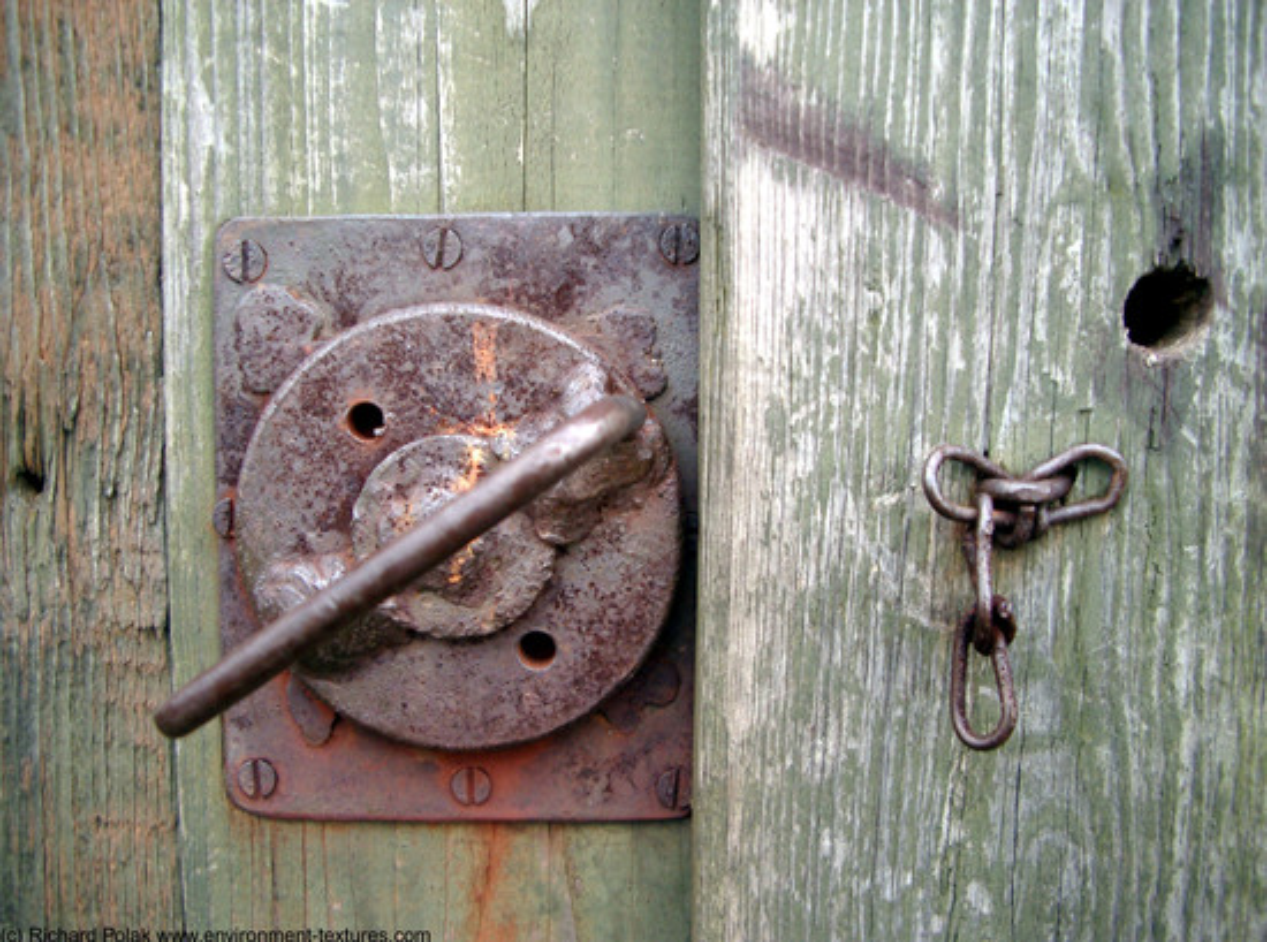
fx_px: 1350
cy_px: 471
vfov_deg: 38.5
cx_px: 634
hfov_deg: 50.3
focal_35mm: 37
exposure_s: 1/80
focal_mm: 7.6
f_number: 2.6
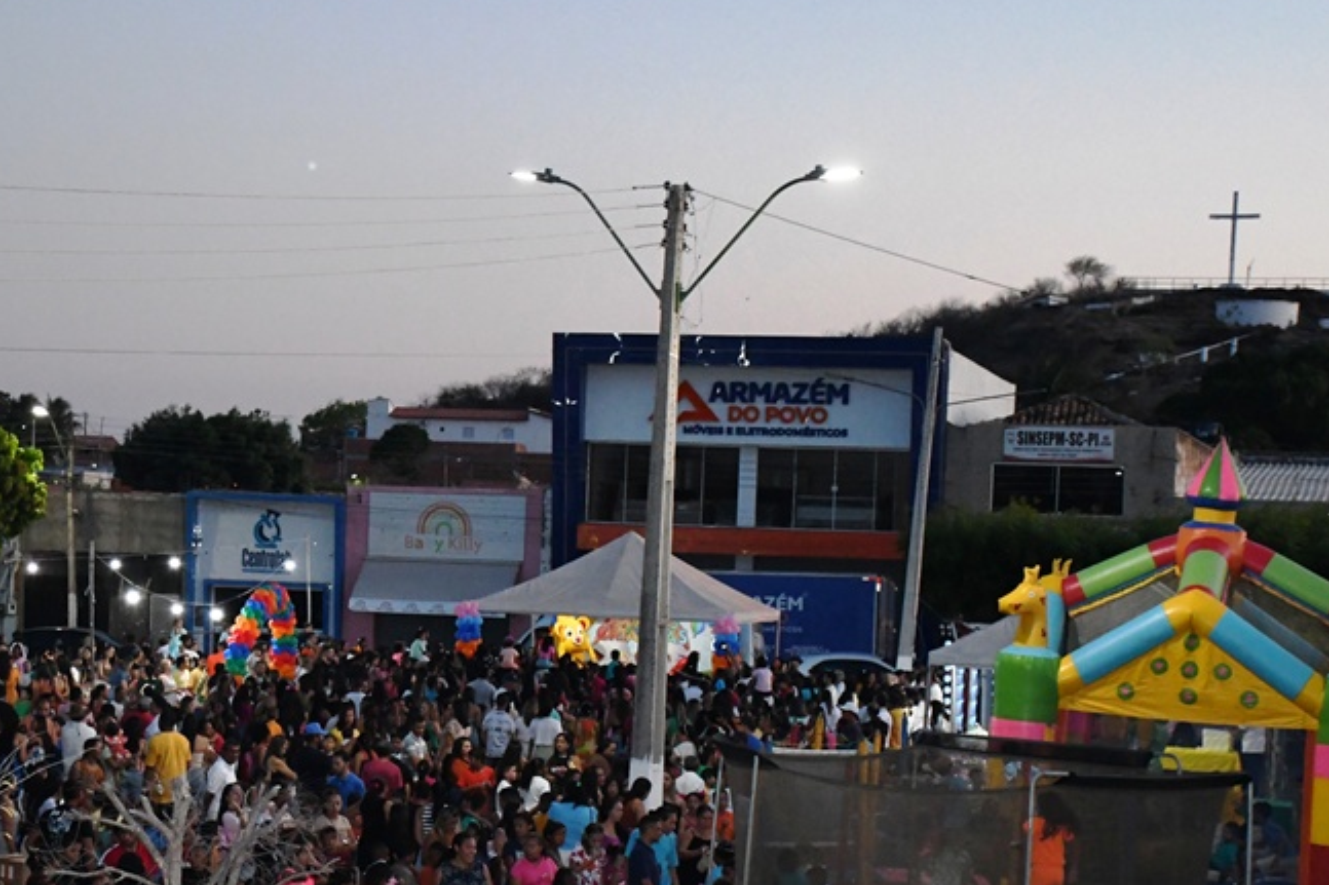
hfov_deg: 21.4
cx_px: 438
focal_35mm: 95
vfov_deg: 14.4
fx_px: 3506
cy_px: 605
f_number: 5
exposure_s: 1/200
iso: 4000
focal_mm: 40
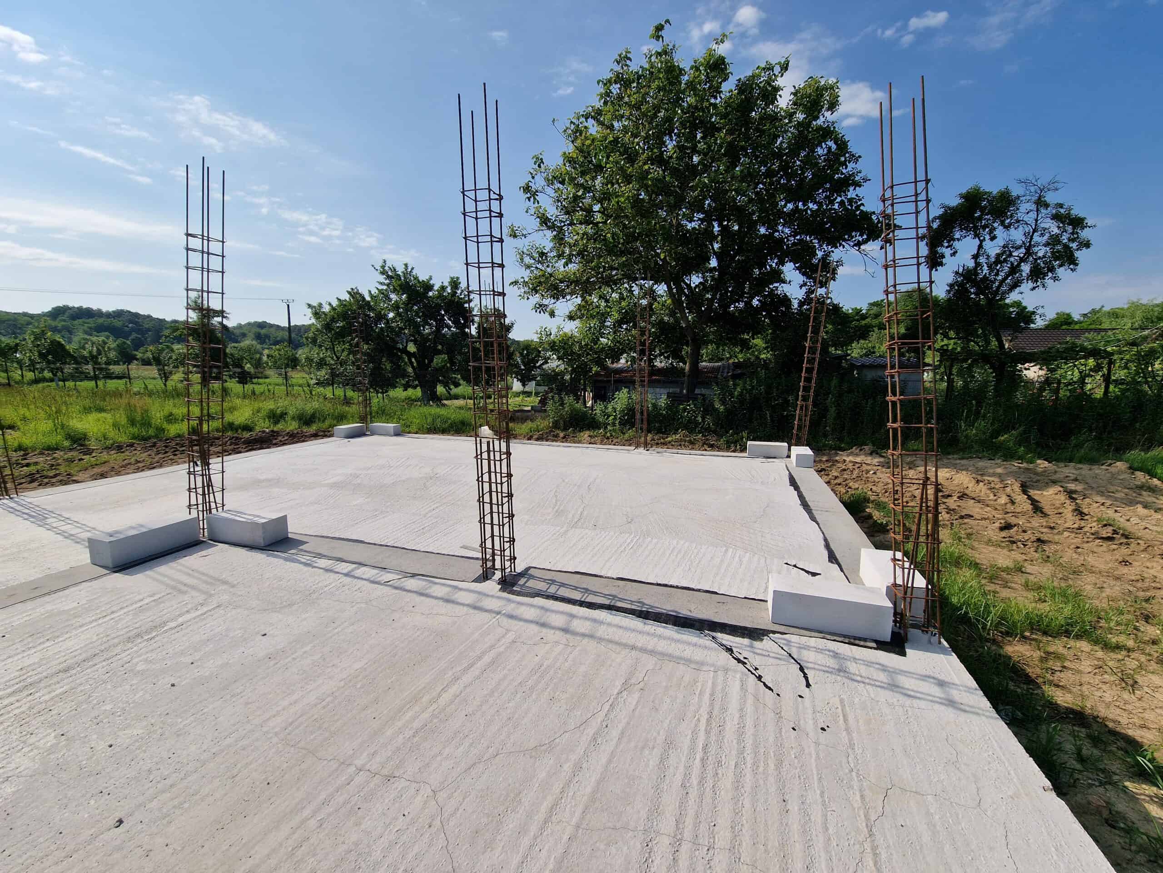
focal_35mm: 13
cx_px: 582
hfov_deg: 106.2
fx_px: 437
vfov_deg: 89.9
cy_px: 436
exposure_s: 1/4896
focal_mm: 2.2
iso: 50
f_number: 2.2
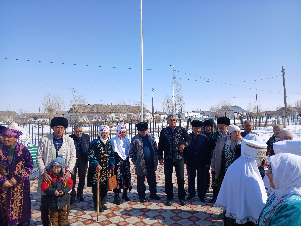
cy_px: 113
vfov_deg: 53.1
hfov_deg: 67.3
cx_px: 150
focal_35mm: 26
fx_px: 226
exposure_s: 1/984
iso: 20
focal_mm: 3.98
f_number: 1.8
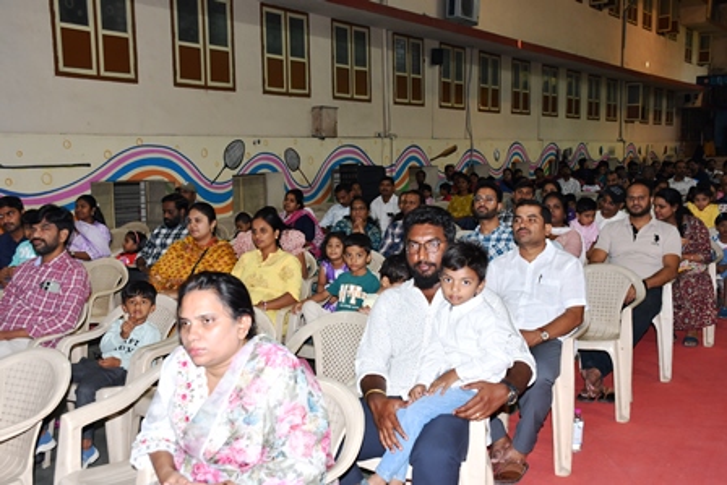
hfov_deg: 49.5
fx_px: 788
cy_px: 242
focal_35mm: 39
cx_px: 364
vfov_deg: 34.2
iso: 500
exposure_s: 1/160
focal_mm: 26
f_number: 6.3
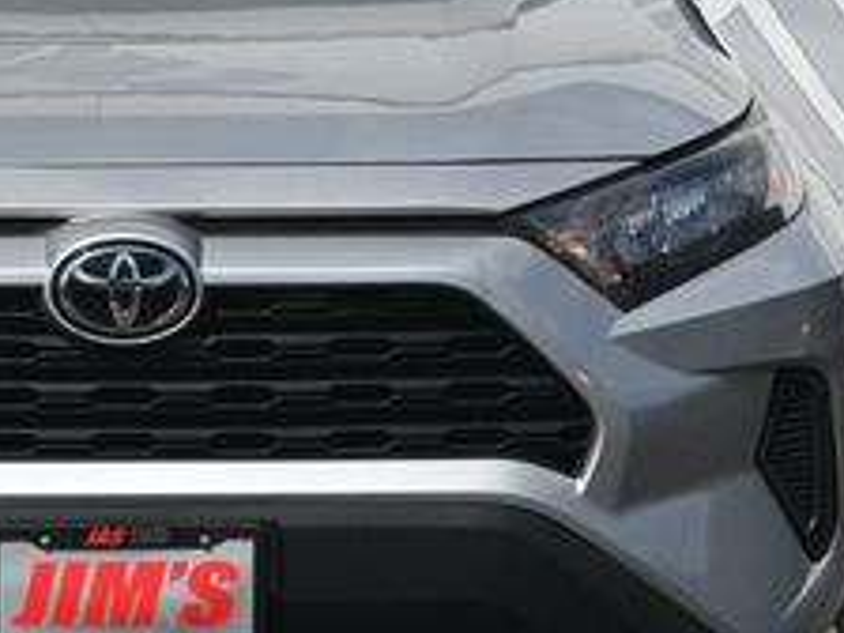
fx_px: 4325
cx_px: 106
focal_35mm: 177
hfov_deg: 11.1
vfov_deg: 8.4
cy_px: 234
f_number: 6.3
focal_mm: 43
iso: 100
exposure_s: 1/320
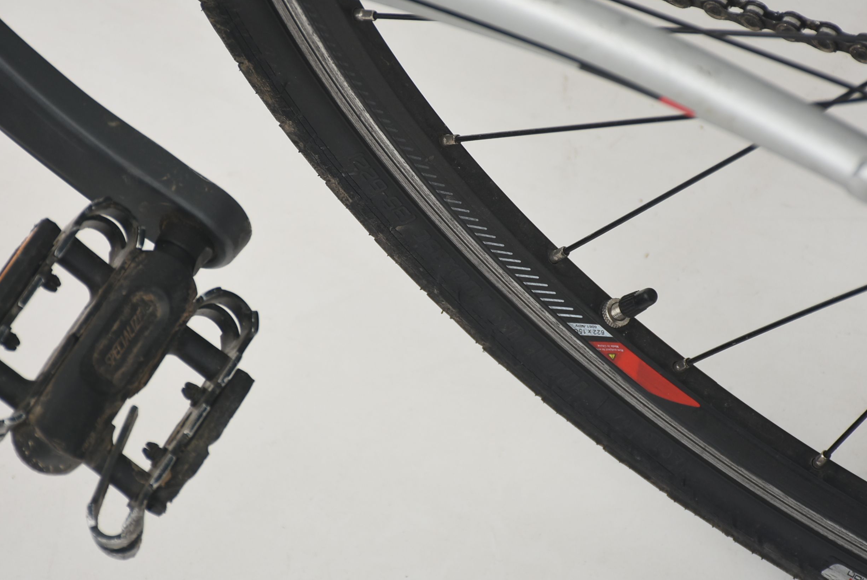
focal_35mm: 205
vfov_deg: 6.7
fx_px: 4941
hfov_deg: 10.0
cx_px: 441
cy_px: 317
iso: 200
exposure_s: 1/160
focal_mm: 112
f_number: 7.1
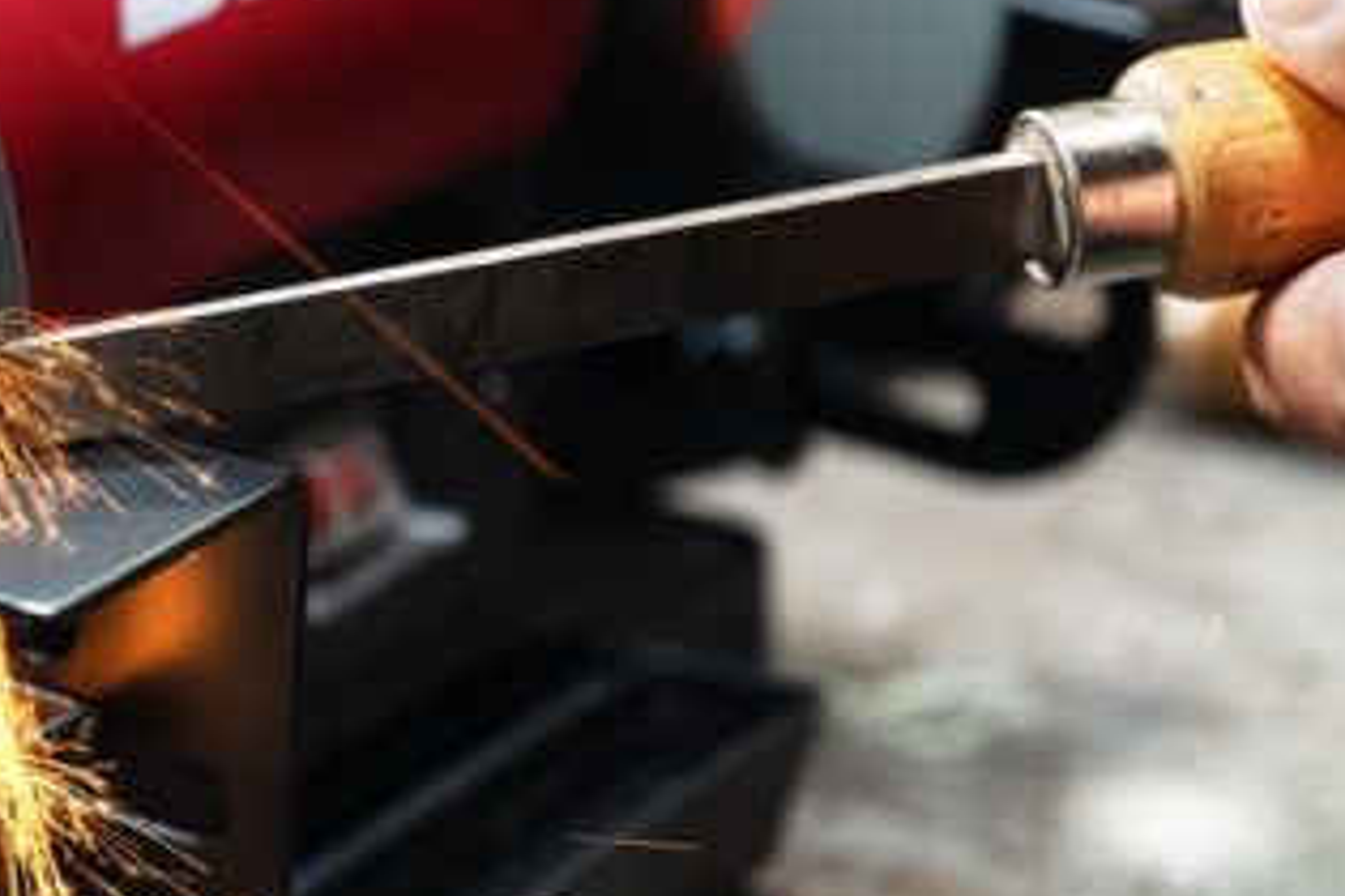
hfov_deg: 13.3
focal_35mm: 152
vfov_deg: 9.0
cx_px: 47
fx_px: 5678
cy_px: 418
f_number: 4
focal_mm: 76
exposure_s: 1/160
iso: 1600
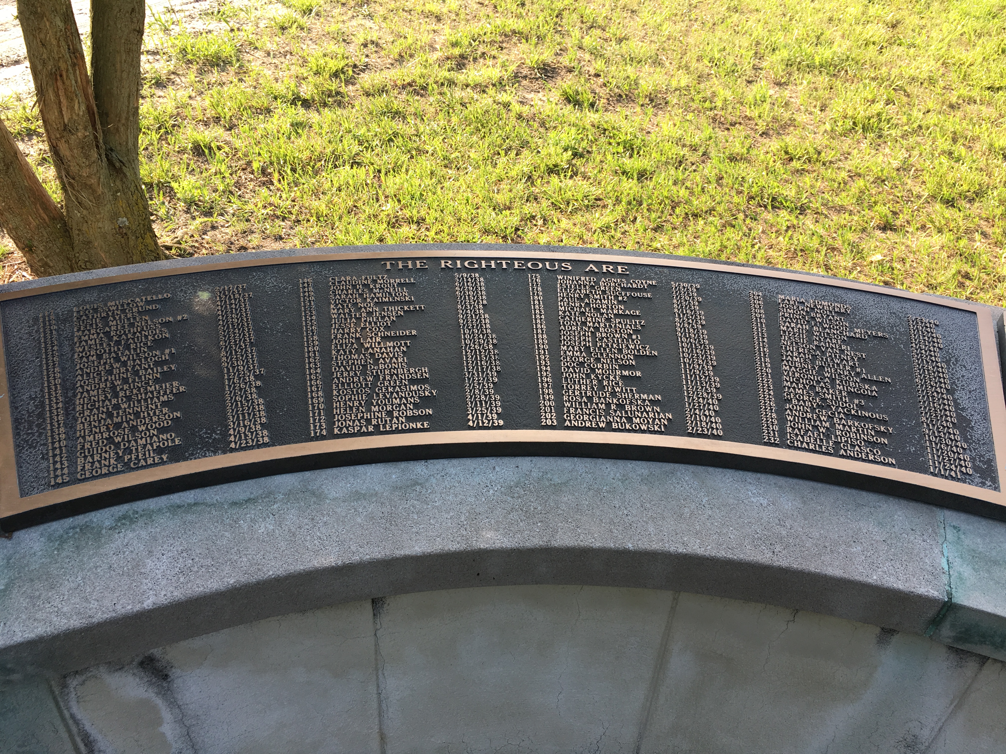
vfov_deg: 48.2
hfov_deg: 61.7
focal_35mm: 29
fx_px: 843
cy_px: 377
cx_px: 503
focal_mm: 4.15
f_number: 2.2
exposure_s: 1/225
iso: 25
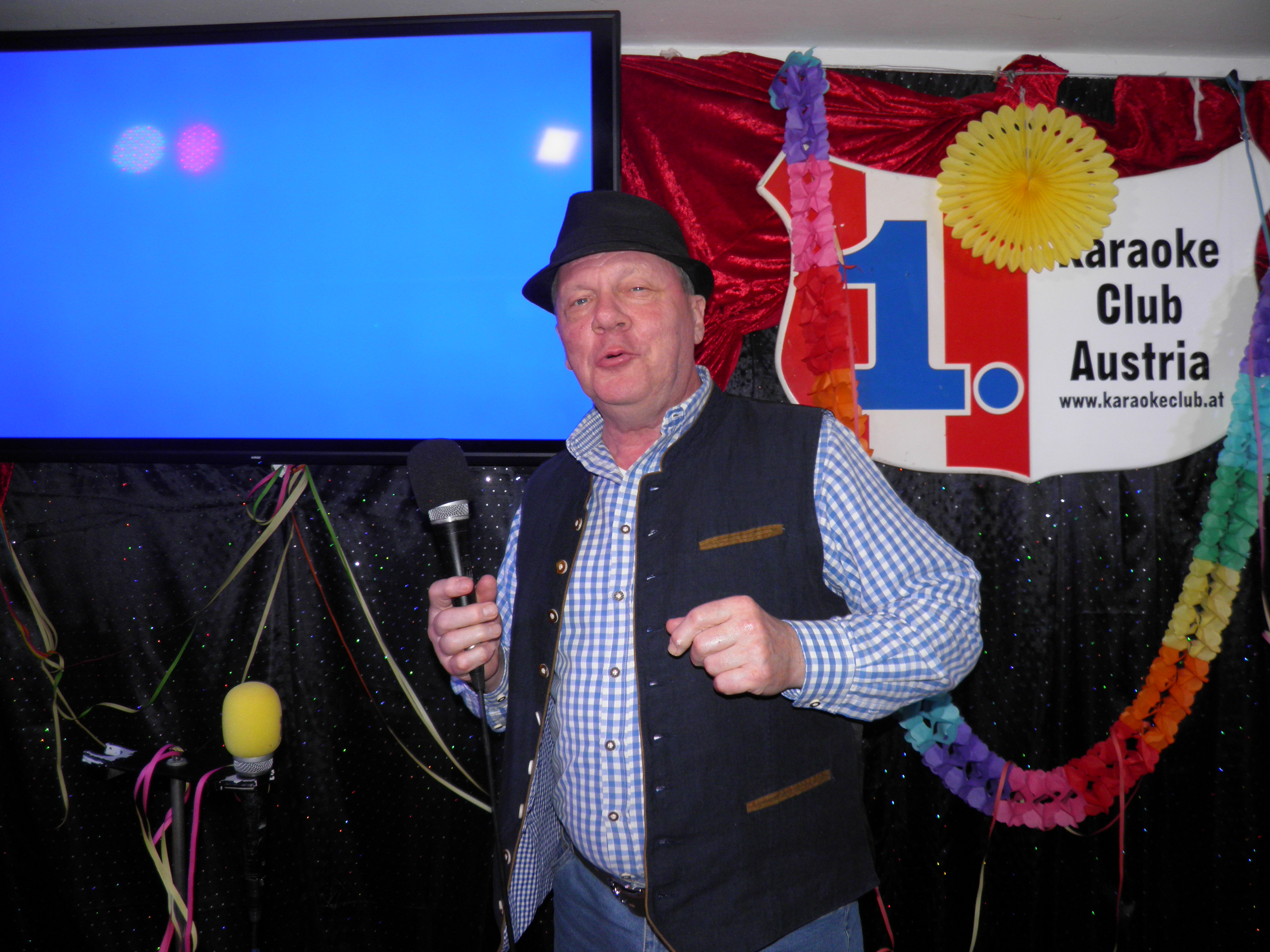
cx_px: 635
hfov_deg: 63.4
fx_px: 1027
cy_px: 476
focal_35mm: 28
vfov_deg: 49.7
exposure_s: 1/30
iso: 100
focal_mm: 4.9
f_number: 2.8
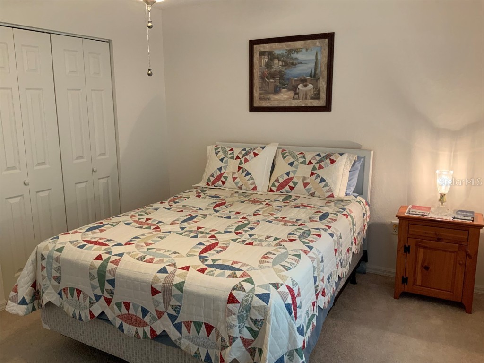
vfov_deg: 48.2
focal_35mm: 29
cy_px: 182
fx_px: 405
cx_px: 242
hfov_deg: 61.7
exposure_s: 1/60
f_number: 1.8
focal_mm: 3
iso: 100
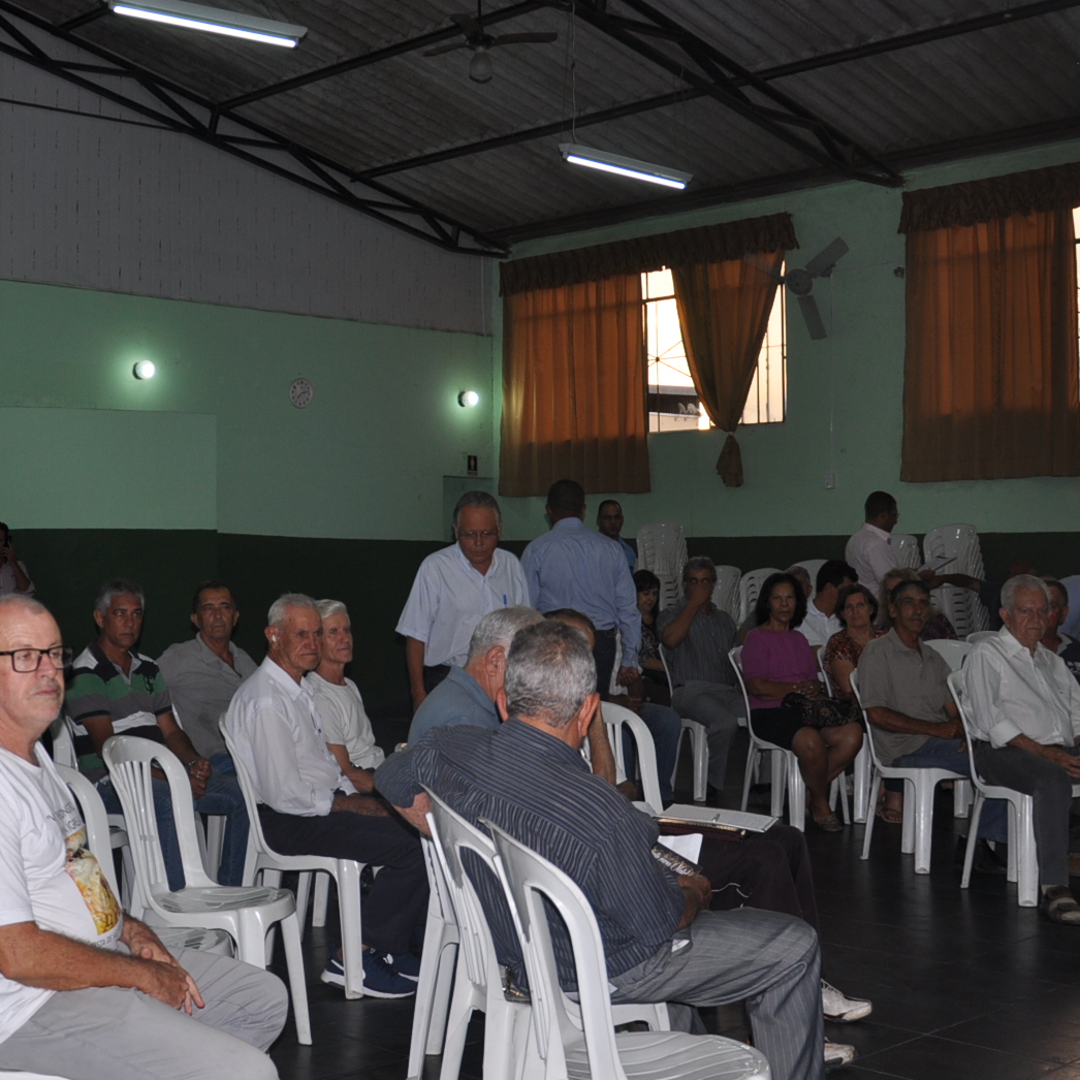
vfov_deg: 36.1
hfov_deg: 35.1
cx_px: 239
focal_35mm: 47
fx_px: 1659
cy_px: 541
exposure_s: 1/60
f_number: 3.5
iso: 200
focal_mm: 18
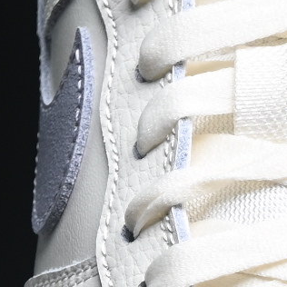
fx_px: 5272
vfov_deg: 3.1
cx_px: 560
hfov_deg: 3.1
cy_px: 432
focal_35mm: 562
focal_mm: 50
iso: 160
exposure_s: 1/60
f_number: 6.3
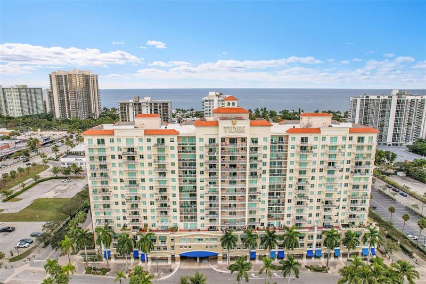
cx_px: 213
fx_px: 260
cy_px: 142
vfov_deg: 57.2
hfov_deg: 78.6
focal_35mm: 22
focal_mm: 8.38
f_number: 2.8
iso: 100
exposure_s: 1/125
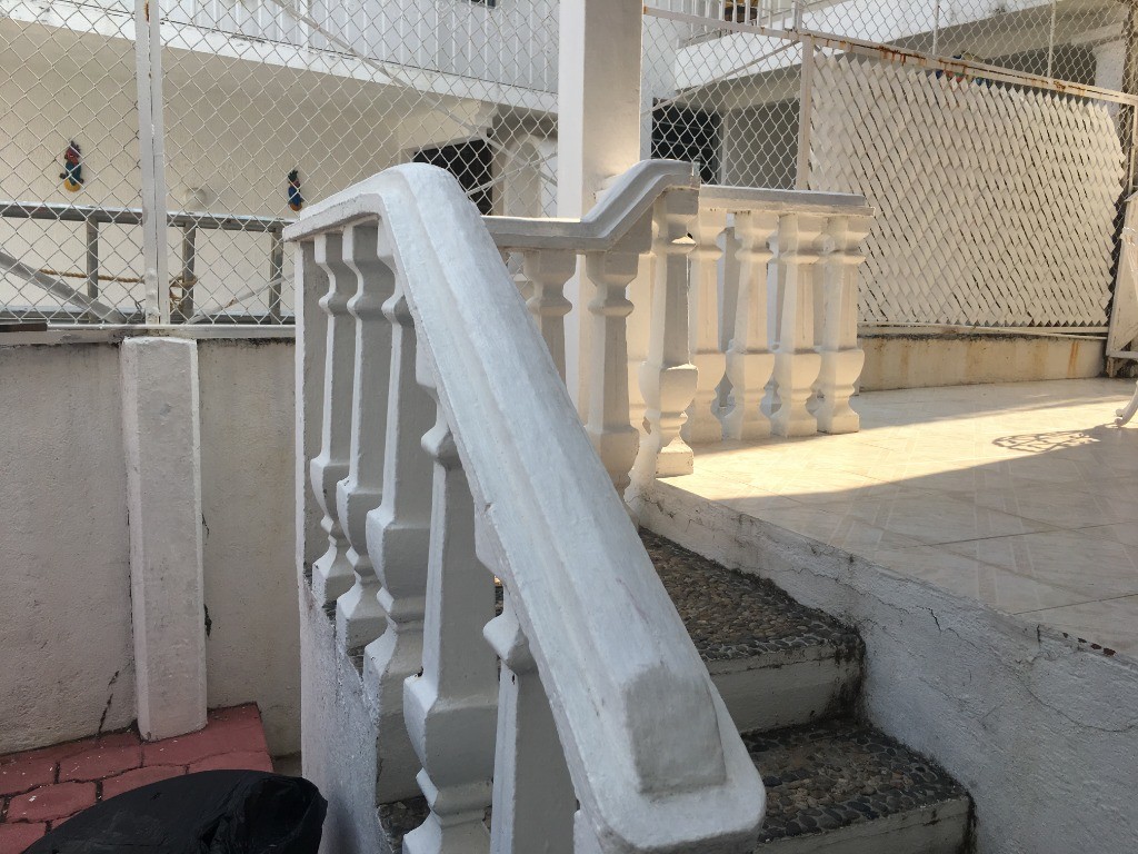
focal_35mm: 29
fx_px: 953
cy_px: 427
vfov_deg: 48.2
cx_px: 569
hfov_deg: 61.7
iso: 25
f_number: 2.2
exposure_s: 1/601
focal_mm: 4.15
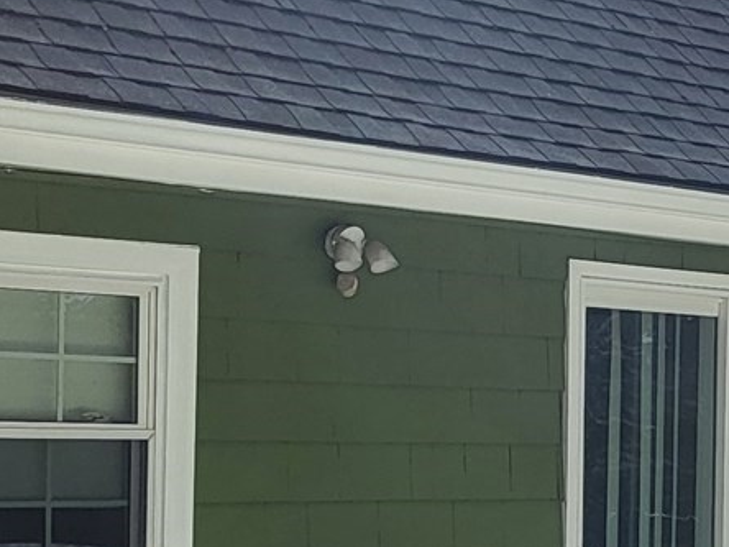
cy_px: 439
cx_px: 1075
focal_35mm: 120
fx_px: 2527
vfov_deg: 12.3
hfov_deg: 15.2
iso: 40
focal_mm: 5.4
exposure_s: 1/1957
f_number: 1.8
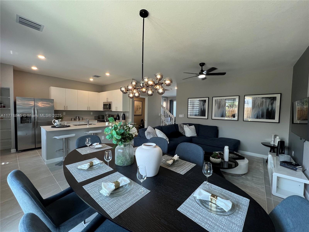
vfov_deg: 89.9
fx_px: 116
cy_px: 116
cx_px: 154
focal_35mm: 13
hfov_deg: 106.2
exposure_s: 1/120
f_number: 1.8
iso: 160
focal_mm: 1.57
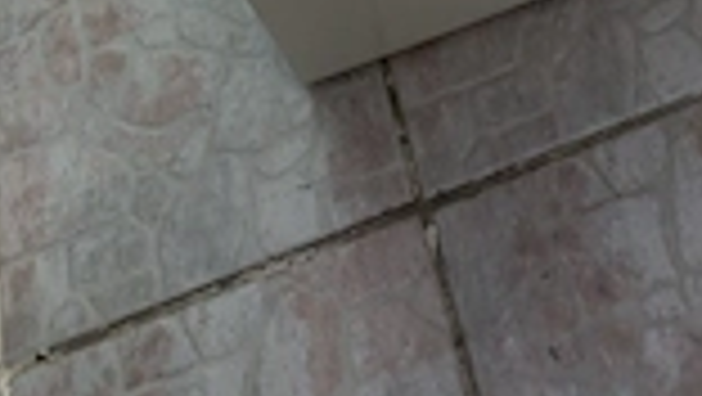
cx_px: 522
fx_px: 1304
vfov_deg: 13.6
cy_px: -490
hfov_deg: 29.7
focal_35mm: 70
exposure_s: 1/100
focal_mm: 4.6
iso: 50
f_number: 2
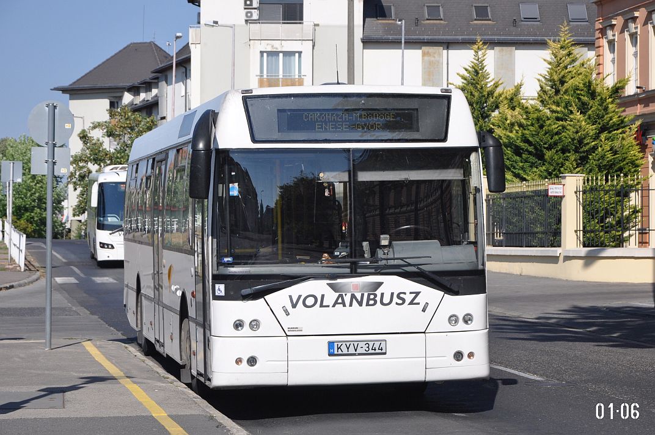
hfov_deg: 18.2
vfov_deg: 12.1
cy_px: 218
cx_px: 328
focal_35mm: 112
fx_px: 2044
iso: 400
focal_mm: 75
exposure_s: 1/1600
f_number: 6.3
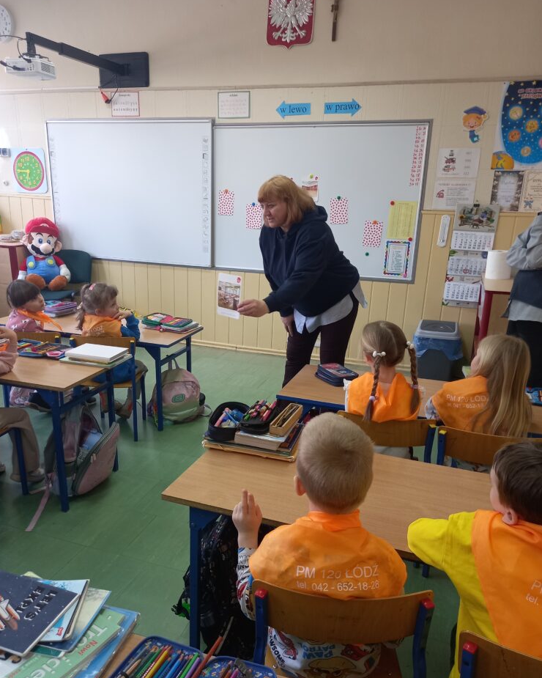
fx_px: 541
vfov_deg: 64.0
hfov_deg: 53.2
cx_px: 264
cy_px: 367
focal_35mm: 27
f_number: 2
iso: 125
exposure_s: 1/50
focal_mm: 4.6
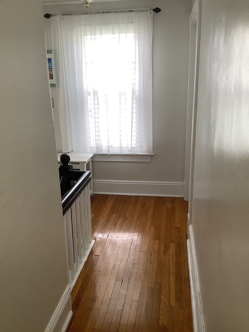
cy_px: 166
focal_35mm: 31
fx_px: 297
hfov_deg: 45.4
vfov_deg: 58.4
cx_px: 124
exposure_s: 1/60
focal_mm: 3.3
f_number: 2.4
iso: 50
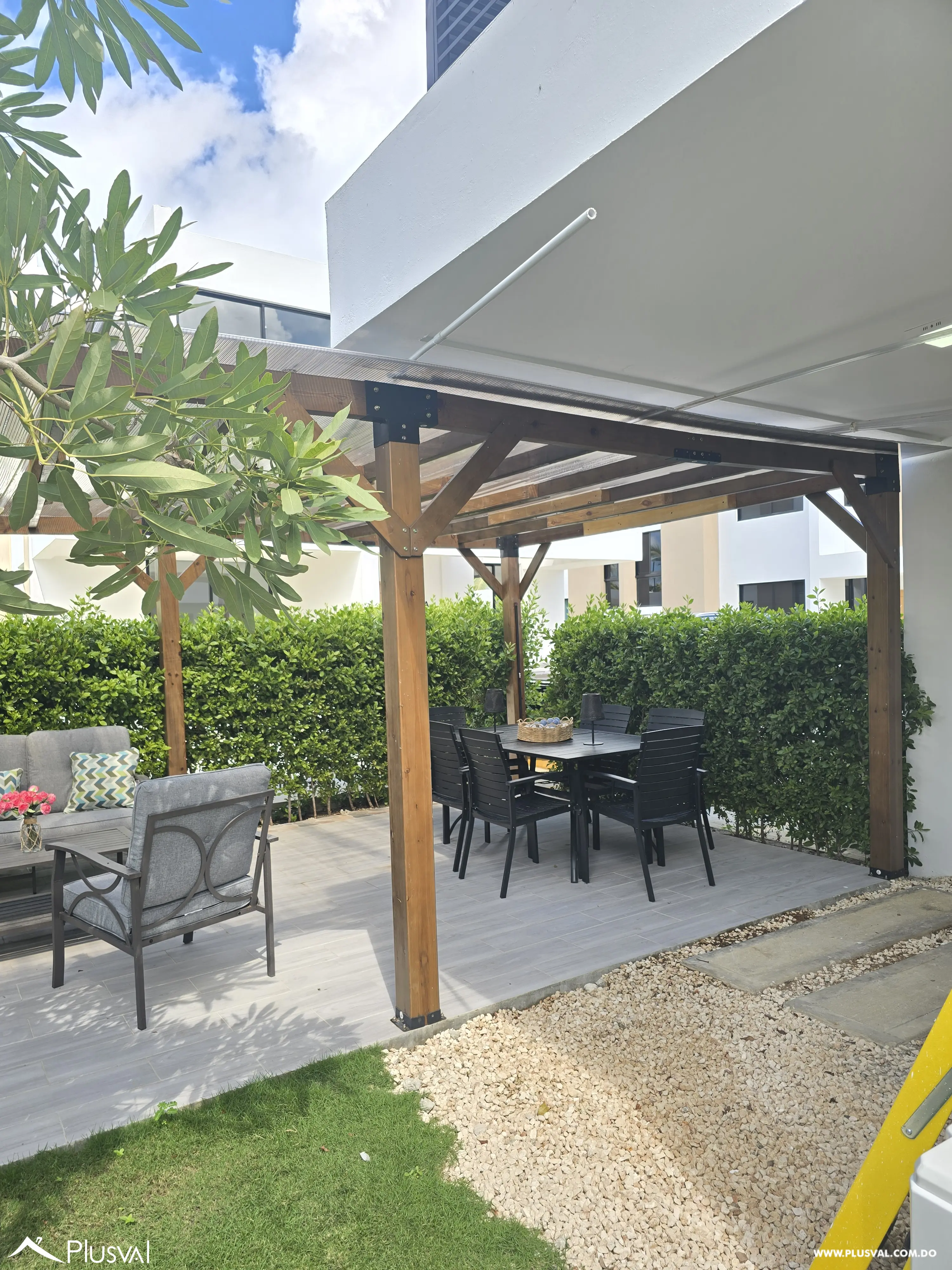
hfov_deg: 58.9
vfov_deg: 73.9
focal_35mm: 23
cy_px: 635
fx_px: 843
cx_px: 476
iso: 12
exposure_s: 1/180
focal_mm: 6.3
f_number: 1.7
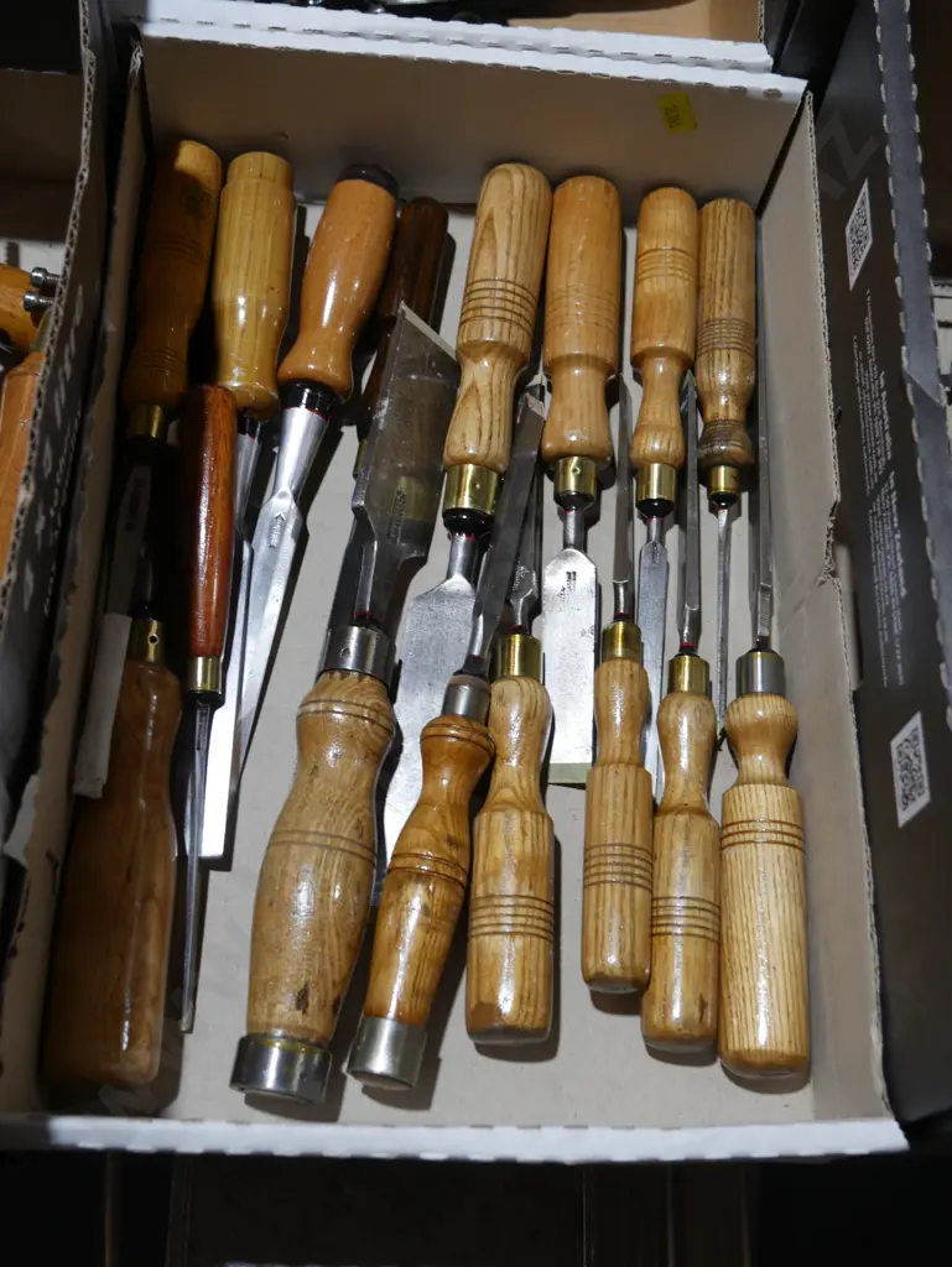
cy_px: 634
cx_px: 476
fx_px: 1466
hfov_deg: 36.0
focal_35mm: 40
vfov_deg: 46.8
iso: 200
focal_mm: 20
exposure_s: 1/60
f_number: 4.5
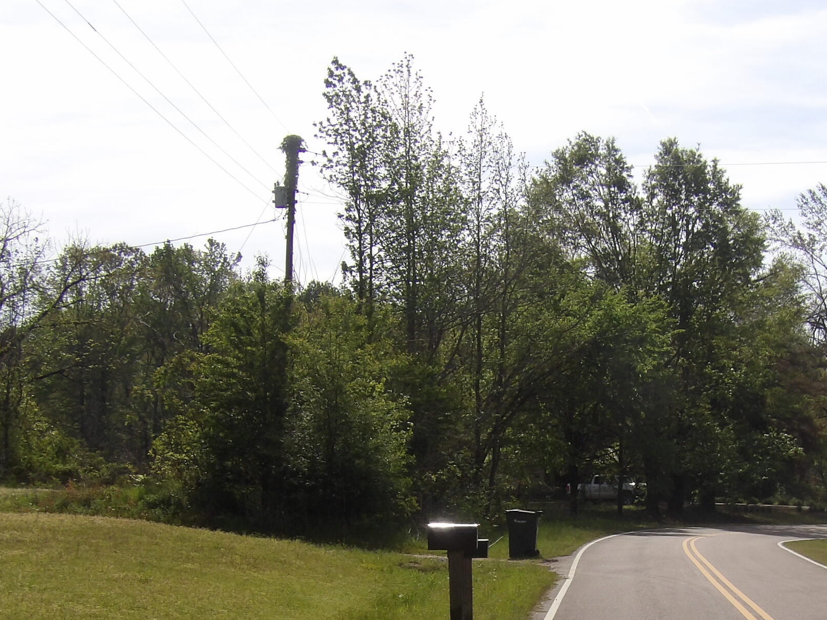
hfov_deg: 22.7
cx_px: 557
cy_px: 547
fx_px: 2054
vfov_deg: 16.9
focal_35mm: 86
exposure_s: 1/538
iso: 100
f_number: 5.4
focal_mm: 8.2
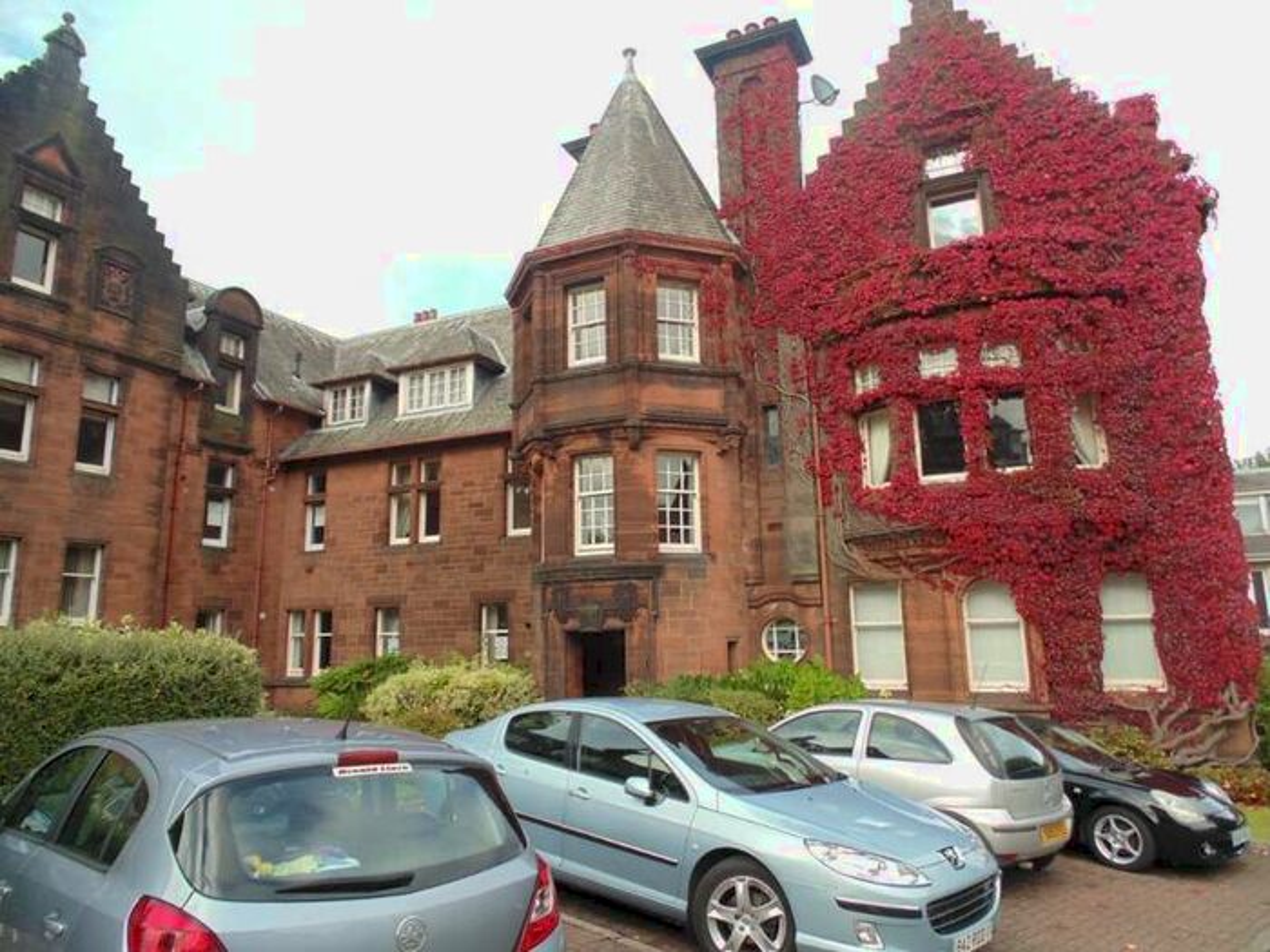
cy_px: 476
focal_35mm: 22
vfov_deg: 61.1
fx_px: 807
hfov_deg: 76.4
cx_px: 635
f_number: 3.1
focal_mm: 4
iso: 80
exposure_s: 1/250
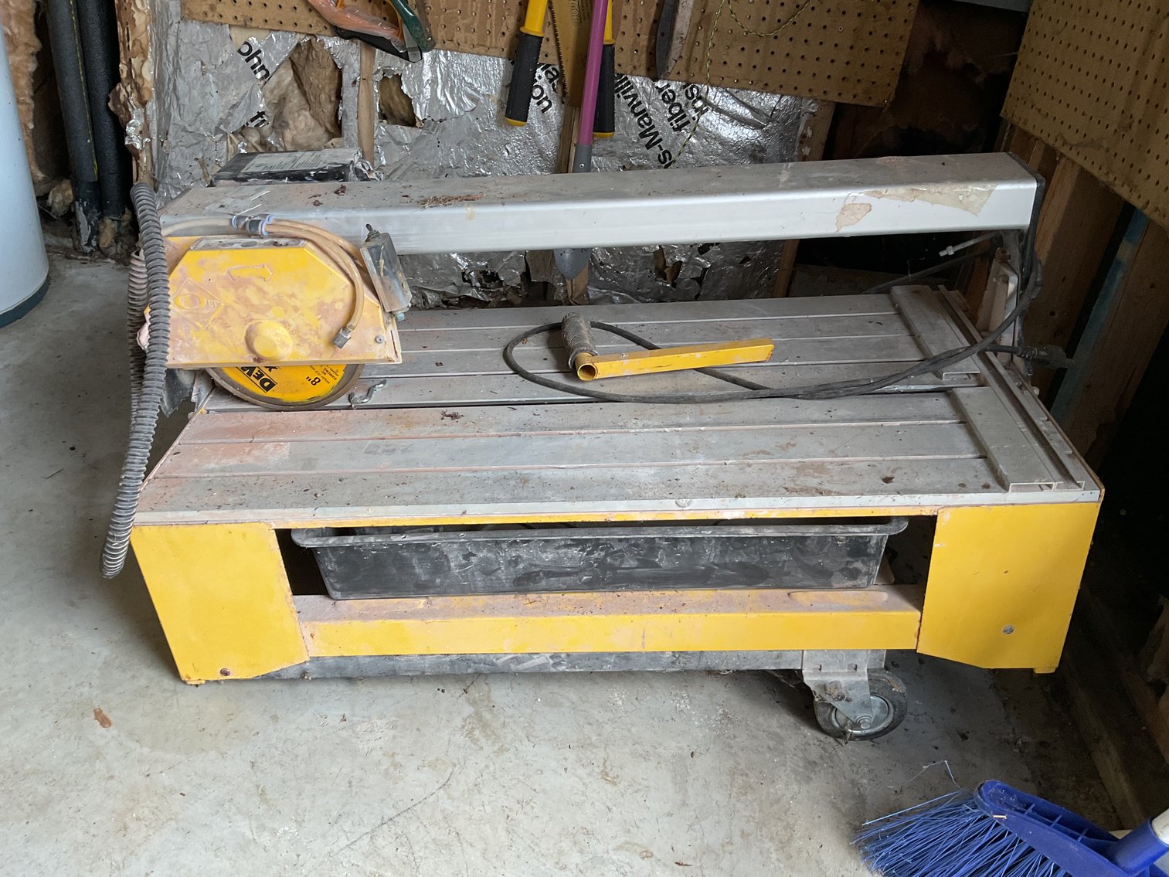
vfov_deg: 48.2
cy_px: 438
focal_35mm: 29
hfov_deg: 61.7
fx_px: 979
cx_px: 584
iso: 50
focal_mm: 3
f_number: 1.8
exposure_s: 1/50
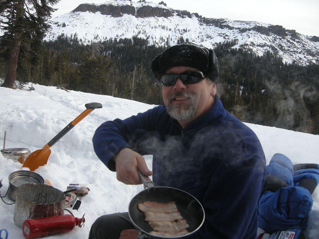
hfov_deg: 52.6
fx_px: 323
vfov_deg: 40.7
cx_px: 160
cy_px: 120
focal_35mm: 35
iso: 64
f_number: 3.4
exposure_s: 1/97.6
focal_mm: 7.5
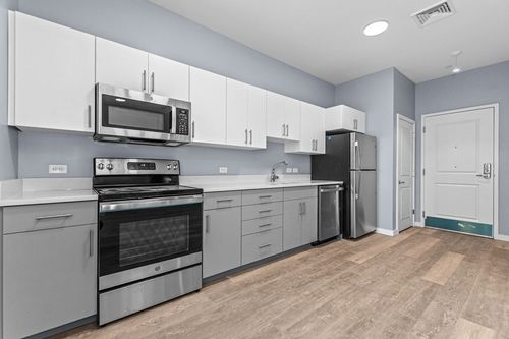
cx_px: 254
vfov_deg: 77.3
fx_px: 212
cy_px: 170
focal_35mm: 15
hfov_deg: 100.4
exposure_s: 1/80
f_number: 4.5
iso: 500
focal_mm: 10
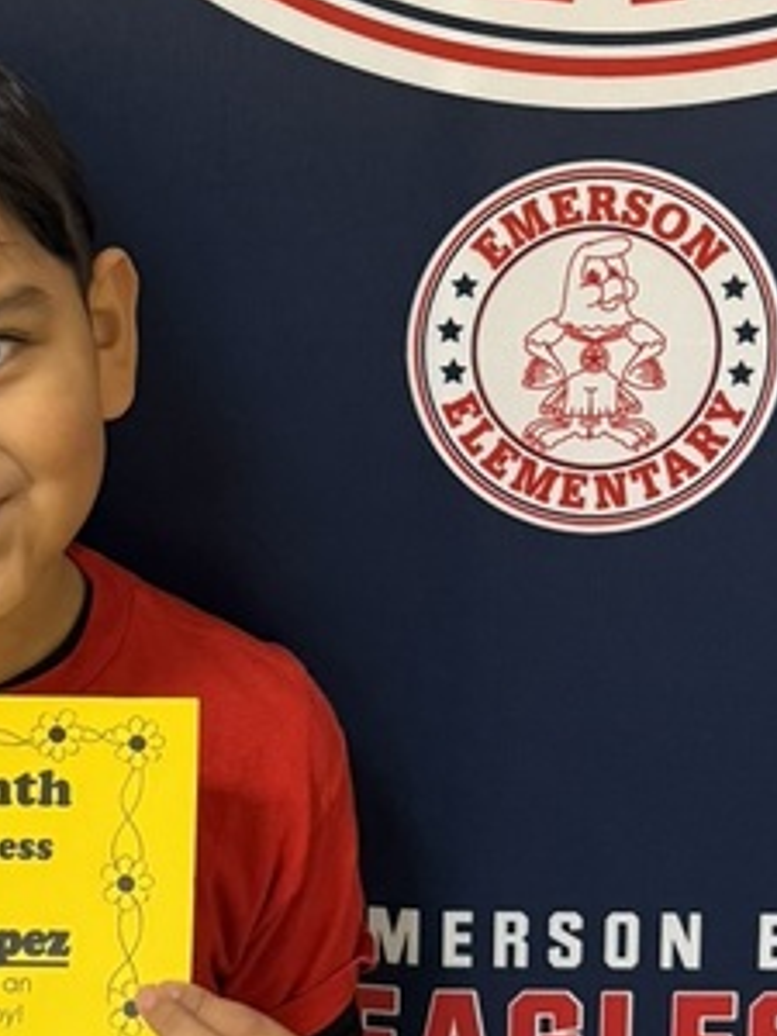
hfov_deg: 17.9
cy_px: 186
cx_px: 224
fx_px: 2454
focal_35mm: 82
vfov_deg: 23.4
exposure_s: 1/60
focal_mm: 6.76
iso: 320
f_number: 1.78
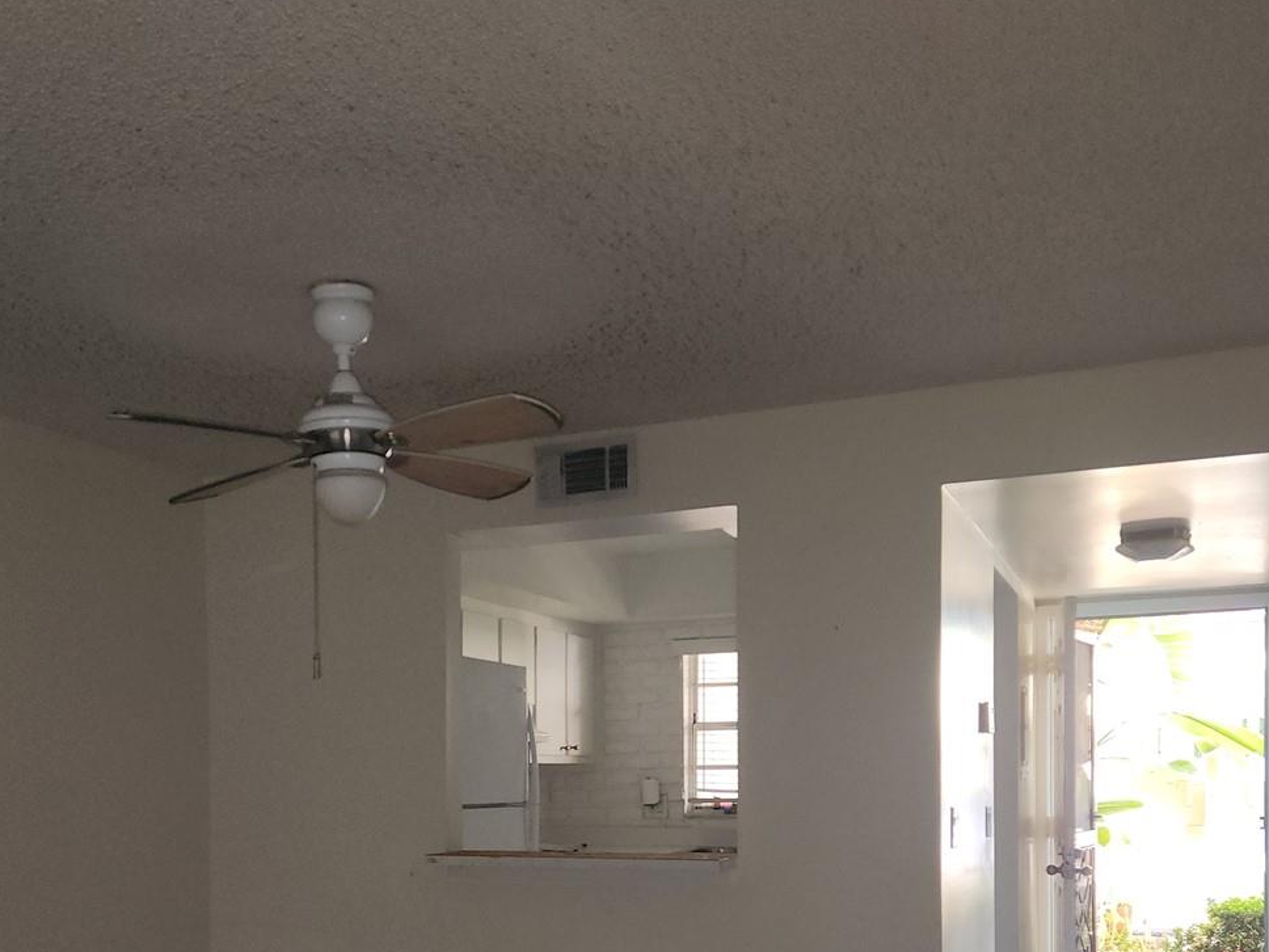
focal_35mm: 38
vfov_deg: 36.4
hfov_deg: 48.5
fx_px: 1393
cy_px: 771
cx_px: 480
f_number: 1.8
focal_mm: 5.4
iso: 125
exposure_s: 1/60
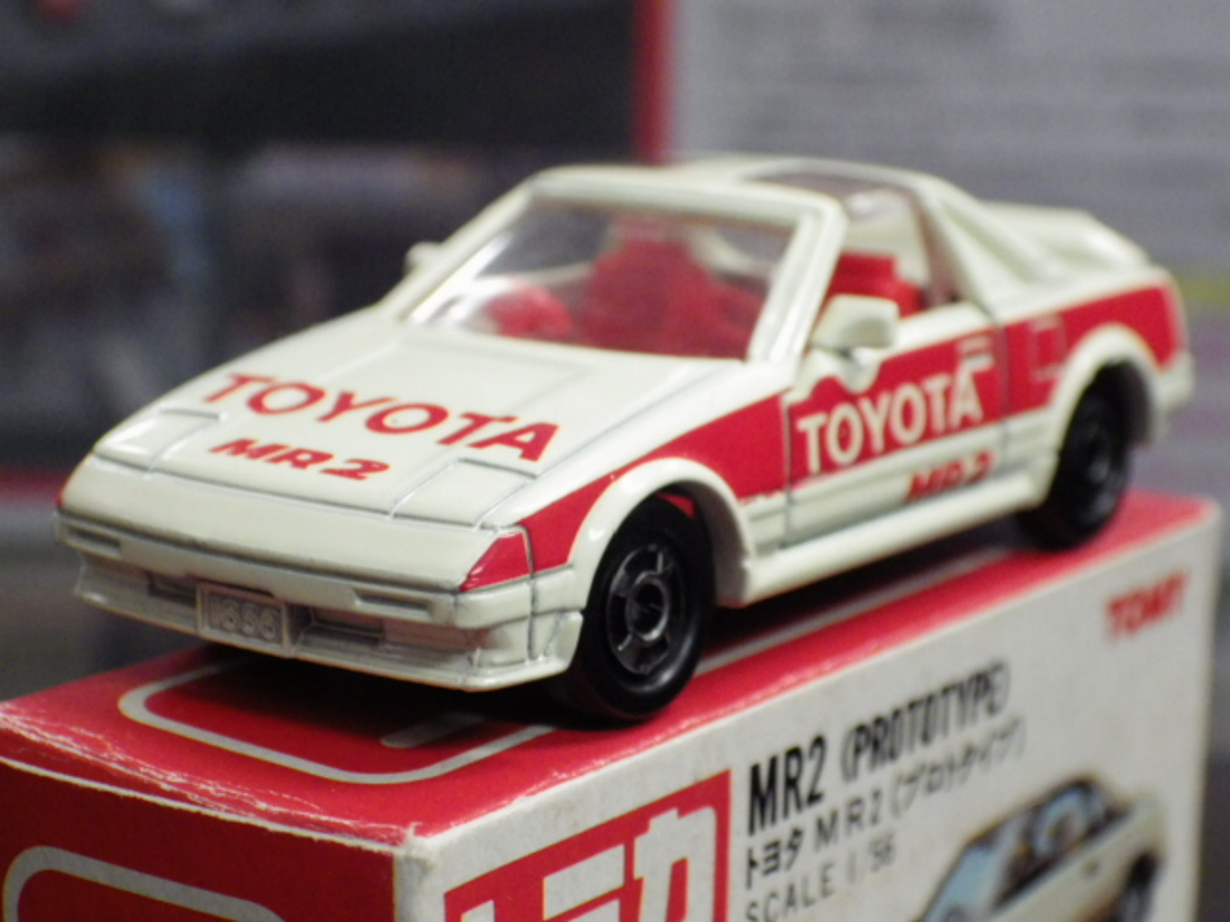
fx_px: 3091
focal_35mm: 87
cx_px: 615
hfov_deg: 22.5
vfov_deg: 17.0
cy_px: 461
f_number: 4.4
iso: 800
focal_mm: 15.6
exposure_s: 1/45
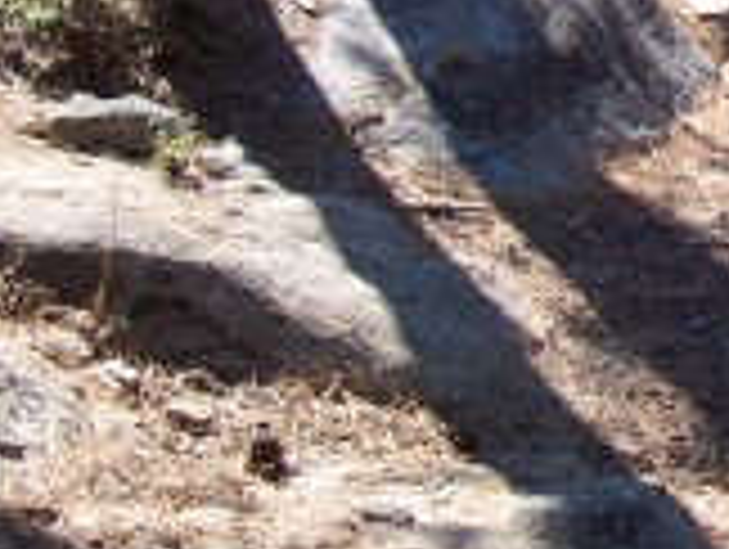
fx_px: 2447
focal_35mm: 116
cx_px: 1026
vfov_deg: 12.3
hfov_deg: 15.8
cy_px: -232
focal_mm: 5.6
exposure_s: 1/180
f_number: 5.6
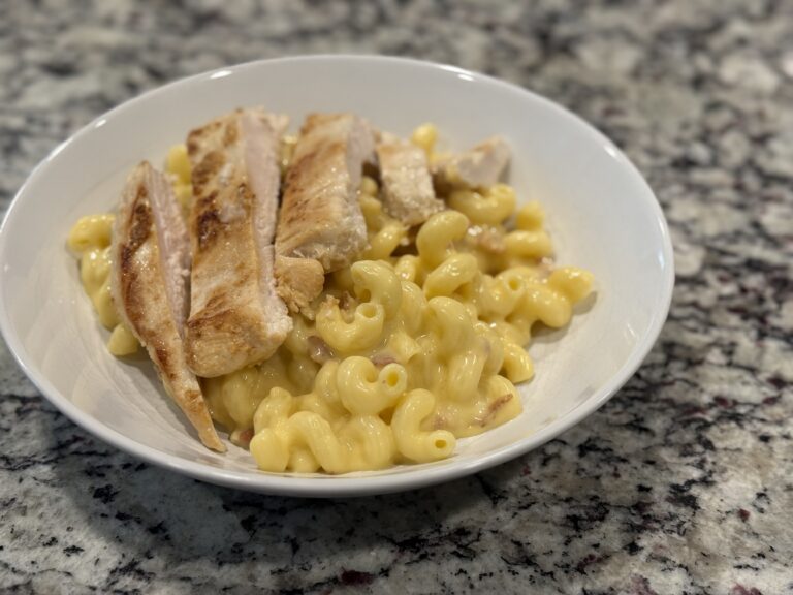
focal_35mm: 48
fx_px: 1100
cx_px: 396
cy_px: 298
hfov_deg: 39.7
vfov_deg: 30.3
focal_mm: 6.76
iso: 80
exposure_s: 1/60
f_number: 1.78
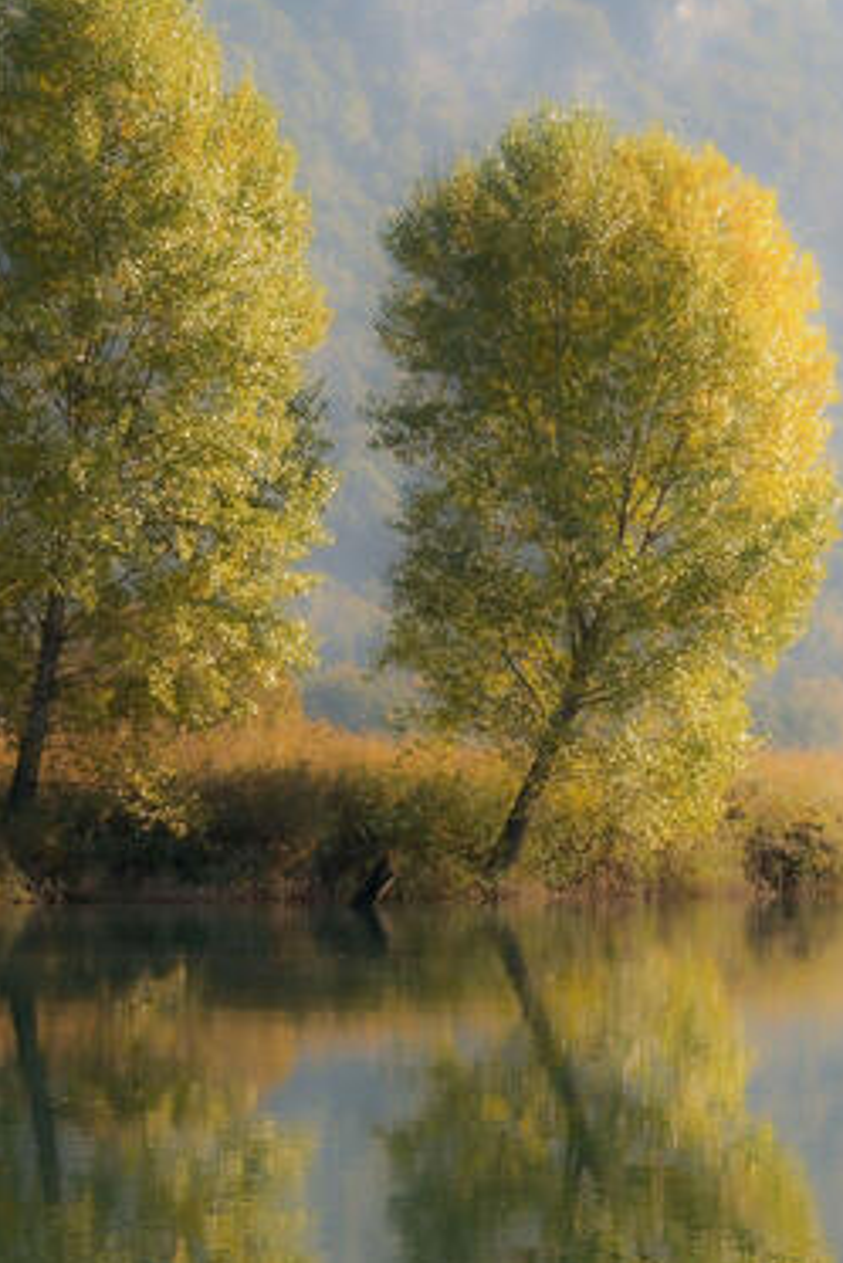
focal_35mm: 140
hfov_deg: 9.8
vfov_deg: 14.6
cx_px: 393
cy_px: 863
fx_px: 4913
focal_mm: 58
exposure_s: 1/40
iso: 200
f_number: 10
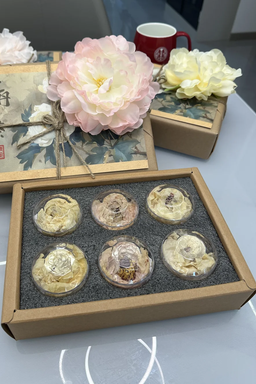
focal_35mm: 27
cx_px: 101
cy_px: 184
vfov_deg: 67.3
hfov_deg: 47.6
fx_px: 288
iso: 100
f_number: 1.78
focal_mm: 6.86
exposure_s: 1/100
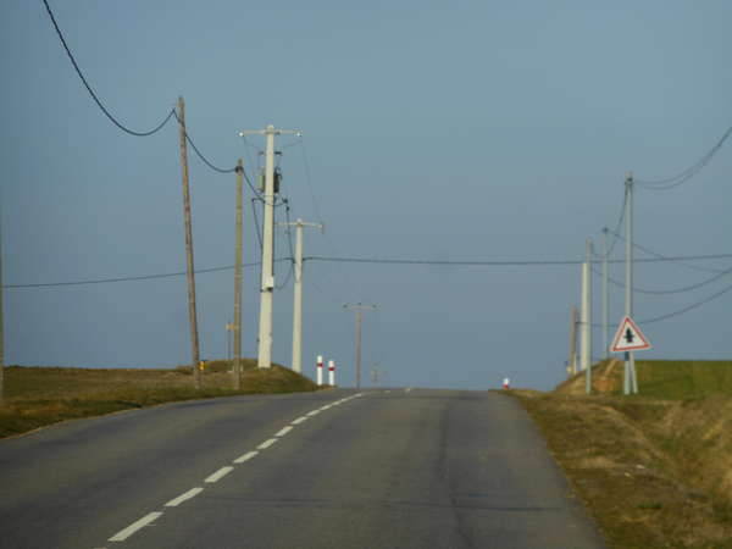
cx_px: 366
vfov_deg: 7.4
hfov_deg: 9.9
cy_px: 274
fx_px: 4229
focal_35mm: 200
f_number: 6.6
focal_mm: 36
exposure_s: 1/400
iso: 80
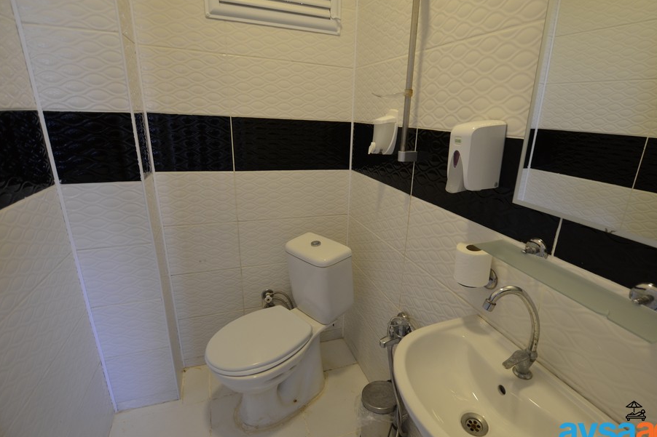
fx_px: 310
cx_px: 352
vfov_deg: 70.4
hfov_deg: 93.1
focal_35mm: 17
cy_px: 224
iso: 450
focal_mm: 10
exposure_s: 1/60
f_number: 4
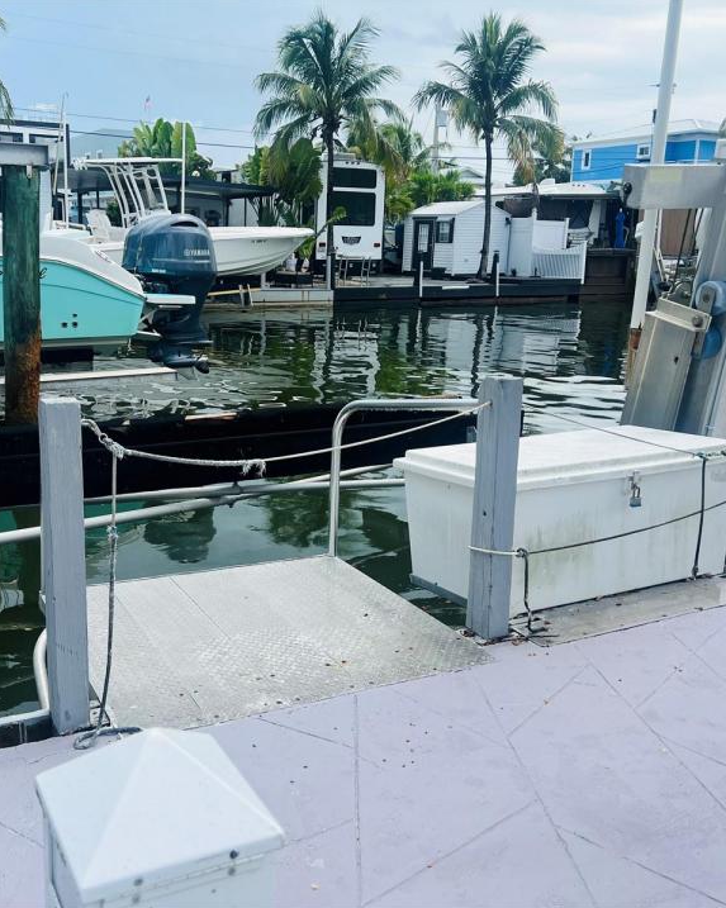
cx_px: 300
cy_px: 453
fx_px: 914
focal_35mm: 34
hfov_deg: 43.2
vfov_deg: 52.9
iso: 50
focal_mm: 5.7
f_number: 1.5
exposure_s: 1/3571
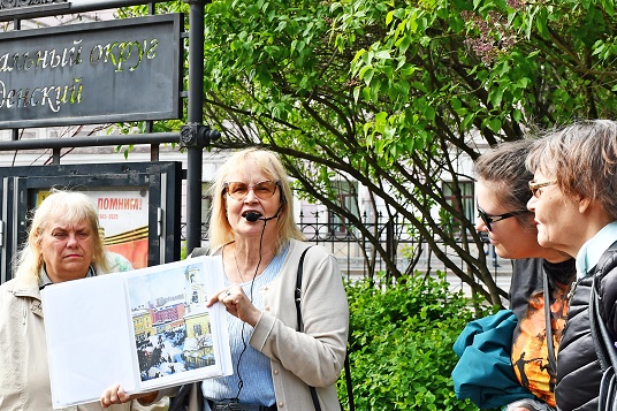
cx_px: 188
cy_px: 260
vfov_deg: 16.2
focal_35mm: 84
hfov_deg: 24.0
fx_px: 1439
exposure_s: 1/250
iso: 160
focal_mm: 30
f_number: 8
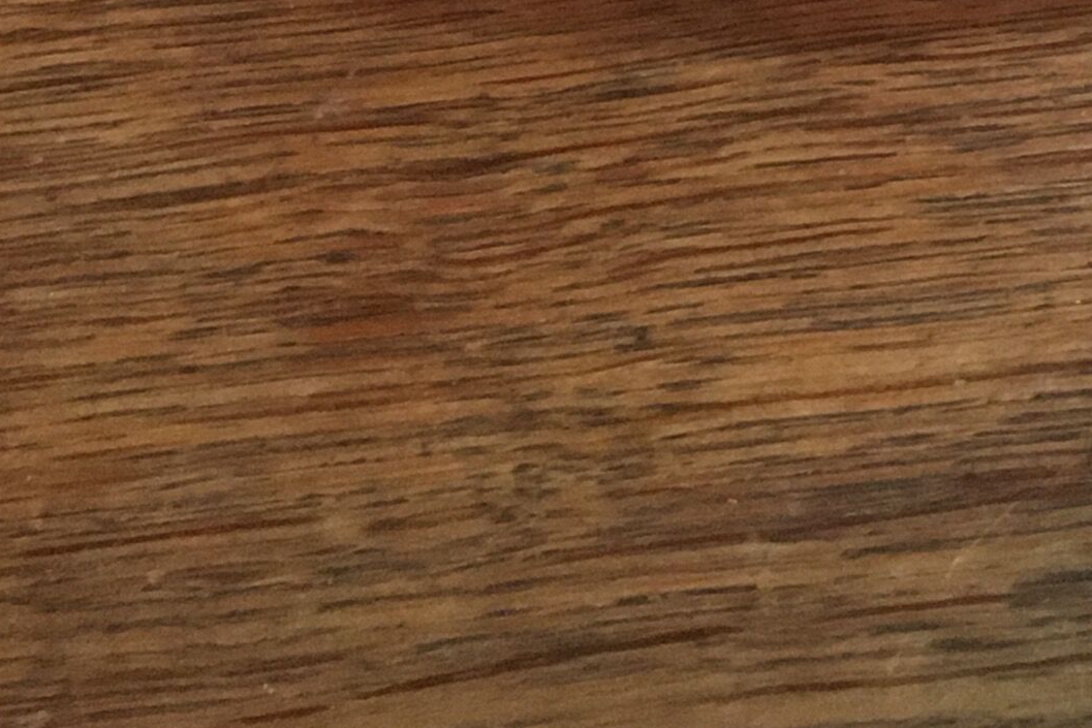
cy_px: -1192
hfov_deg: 17.4
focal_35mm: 115
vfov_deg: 10.0
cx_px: 1102
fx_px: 3489
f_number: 2.2
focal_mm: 4.15
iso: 200
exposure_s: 1/17
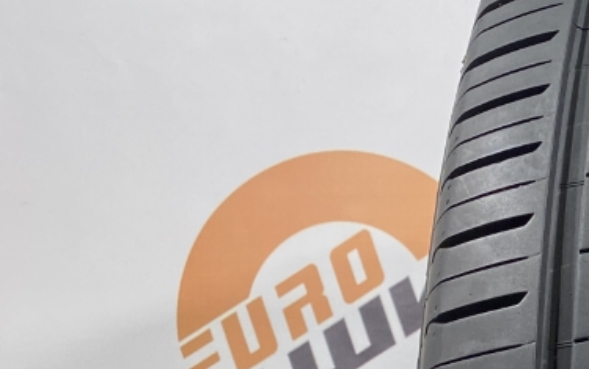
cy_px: 416
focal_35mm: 94
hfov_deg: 18.4
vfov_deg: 13.6
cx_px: 990
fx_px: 1510
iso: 64
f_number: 1.8
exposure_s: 1/100
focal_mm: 4.25
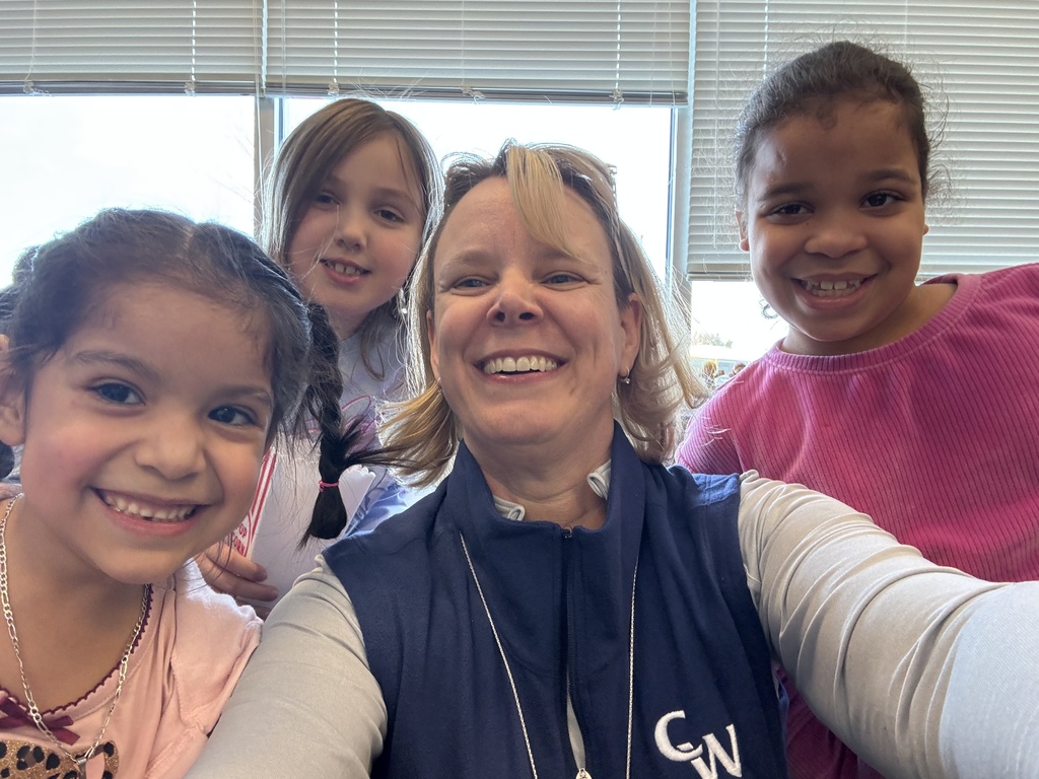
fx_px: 690
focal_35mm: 23
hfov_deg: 73.9
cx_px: 520
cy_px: 390
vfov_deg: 58.9
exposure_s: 1/60
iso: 160
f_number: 1.9
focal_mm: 2.69
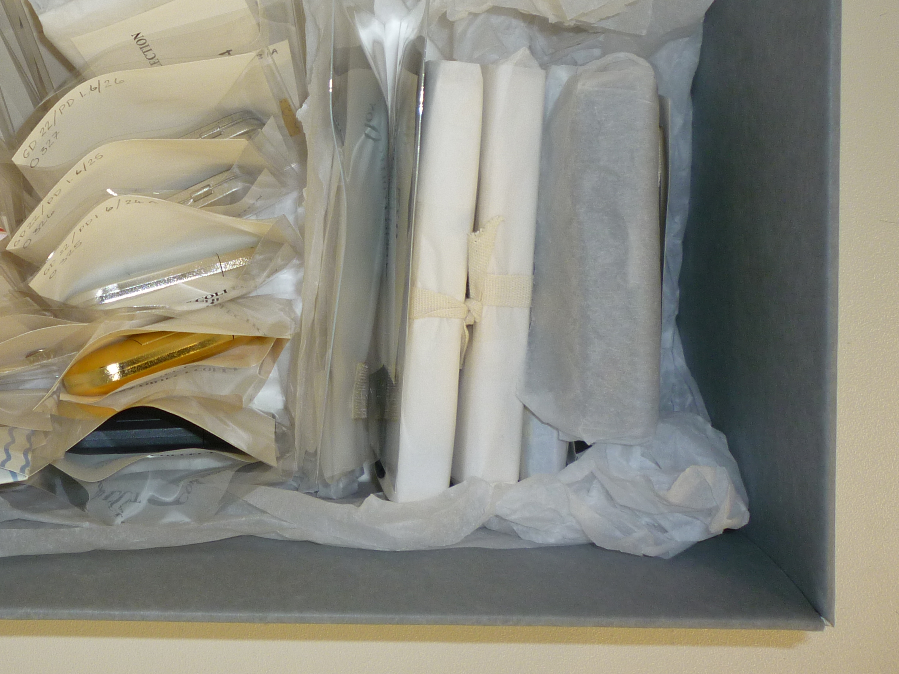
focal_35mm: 49
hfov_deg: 37.6
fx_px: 1273
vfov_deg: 29.3
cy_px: 184
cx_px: 188
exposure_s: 1/30
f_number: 3.3
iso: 100
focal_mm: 5.2
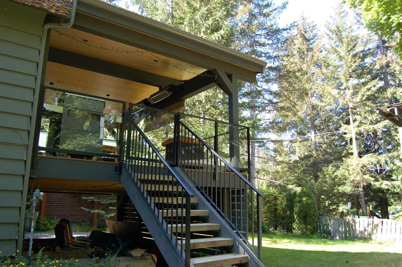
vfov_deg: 45.6
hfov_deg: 64.6
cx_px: 201
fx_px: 318
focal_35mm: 28
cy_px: 134
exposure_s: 1/125
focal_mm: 19
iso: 400
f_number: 5.6
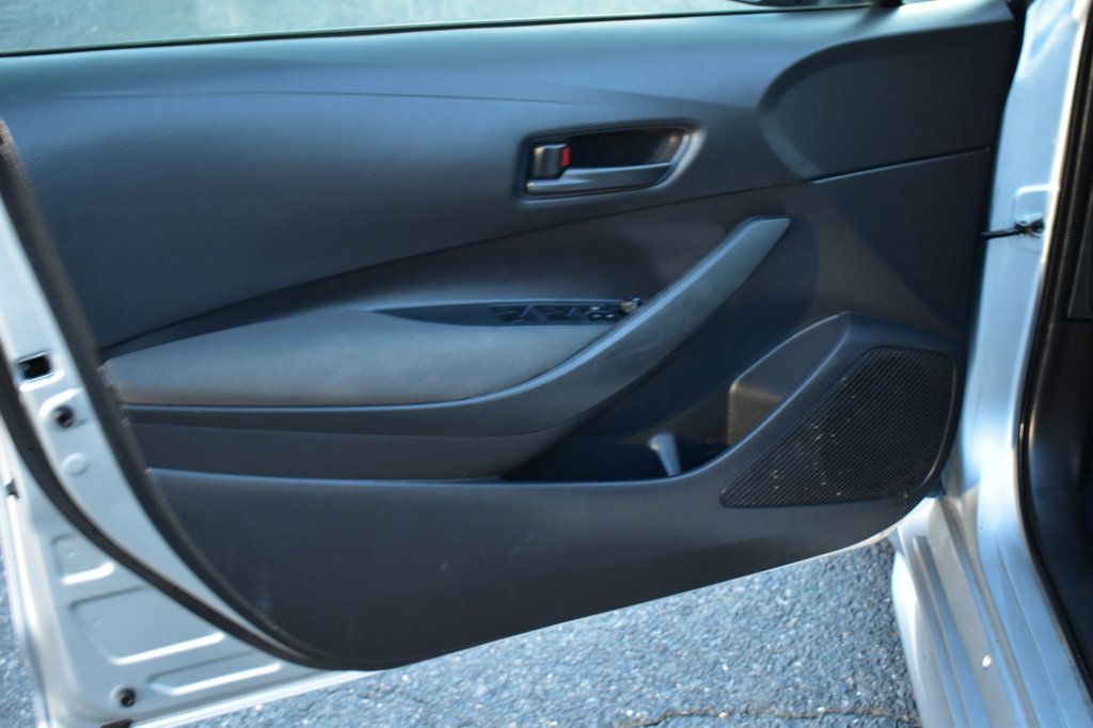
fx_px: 1320
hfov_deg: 45.0
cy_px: 364
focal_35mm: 44
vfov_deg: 30.8
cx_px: 546
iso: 1600
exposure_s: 1/6
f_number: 4.2
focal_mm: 29
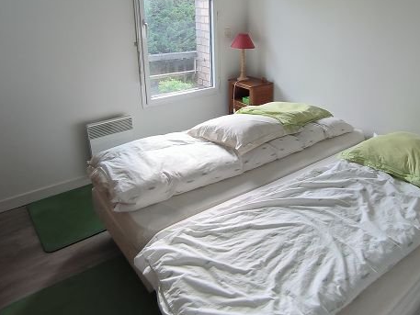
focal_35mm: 28
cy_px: 107
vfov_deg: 49.0
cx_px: 261
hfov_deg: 62.6
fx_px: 340
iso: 70
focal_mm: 1.65
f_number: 2.2
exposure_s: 1/49.9
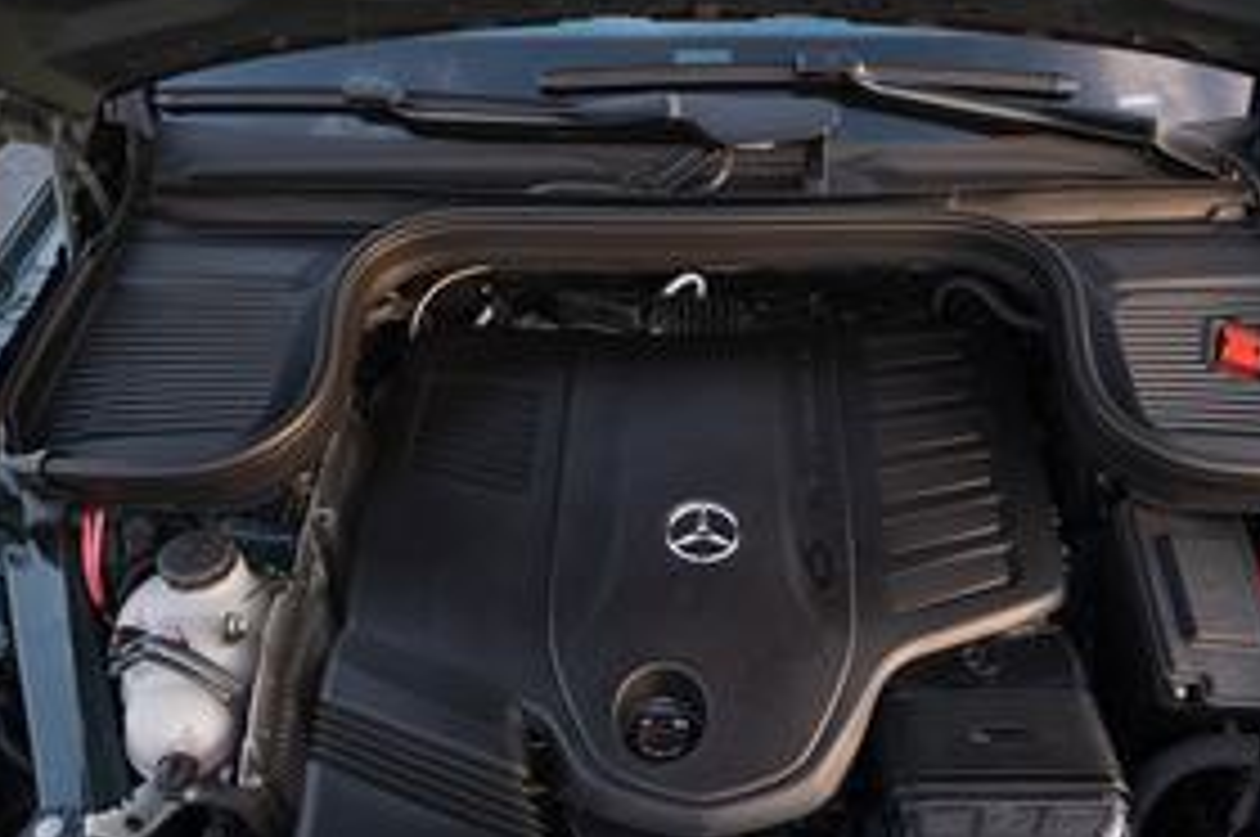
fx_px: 1049
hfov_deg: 61.8
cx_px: 702
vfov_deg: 43.1
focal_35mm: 30
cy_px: 526
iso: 250
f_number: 4.5
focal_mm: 21
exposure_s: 1/40
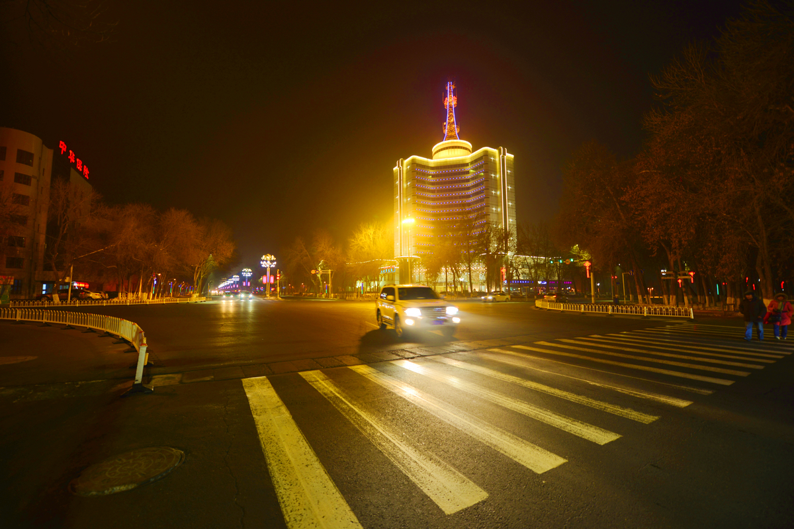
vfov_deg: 81.2
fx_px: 309
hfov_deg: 104.3
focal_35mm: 14
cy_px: 264
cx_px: 397
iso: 180
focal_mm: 14
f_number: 2.8
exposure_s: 1/20
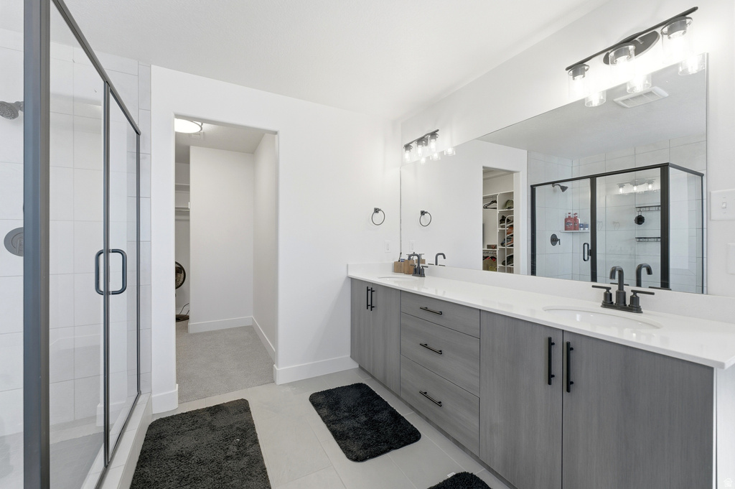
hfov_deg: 104.3
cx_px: 368
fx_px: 286
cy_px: 244
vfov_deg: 81.1
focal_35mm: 14
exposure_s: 1/6400
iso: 500
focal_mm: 14
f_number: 5.6
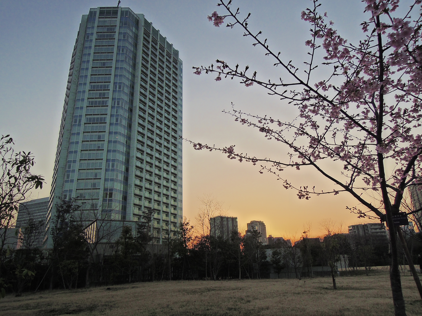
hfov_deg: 71.6
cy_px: 158
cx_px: 211
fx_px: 293
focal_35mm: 24
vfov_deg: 56.8
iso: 160
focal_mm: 4.3
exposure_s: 1/1250
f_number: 2.8
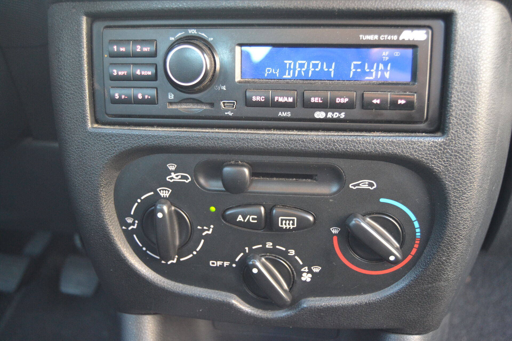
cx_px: 256
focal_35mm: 36
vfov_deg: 36.9
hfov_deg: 53.1
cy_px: 170
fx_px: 512
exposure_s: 1/60
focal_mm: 24
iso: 1600
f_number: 3.8
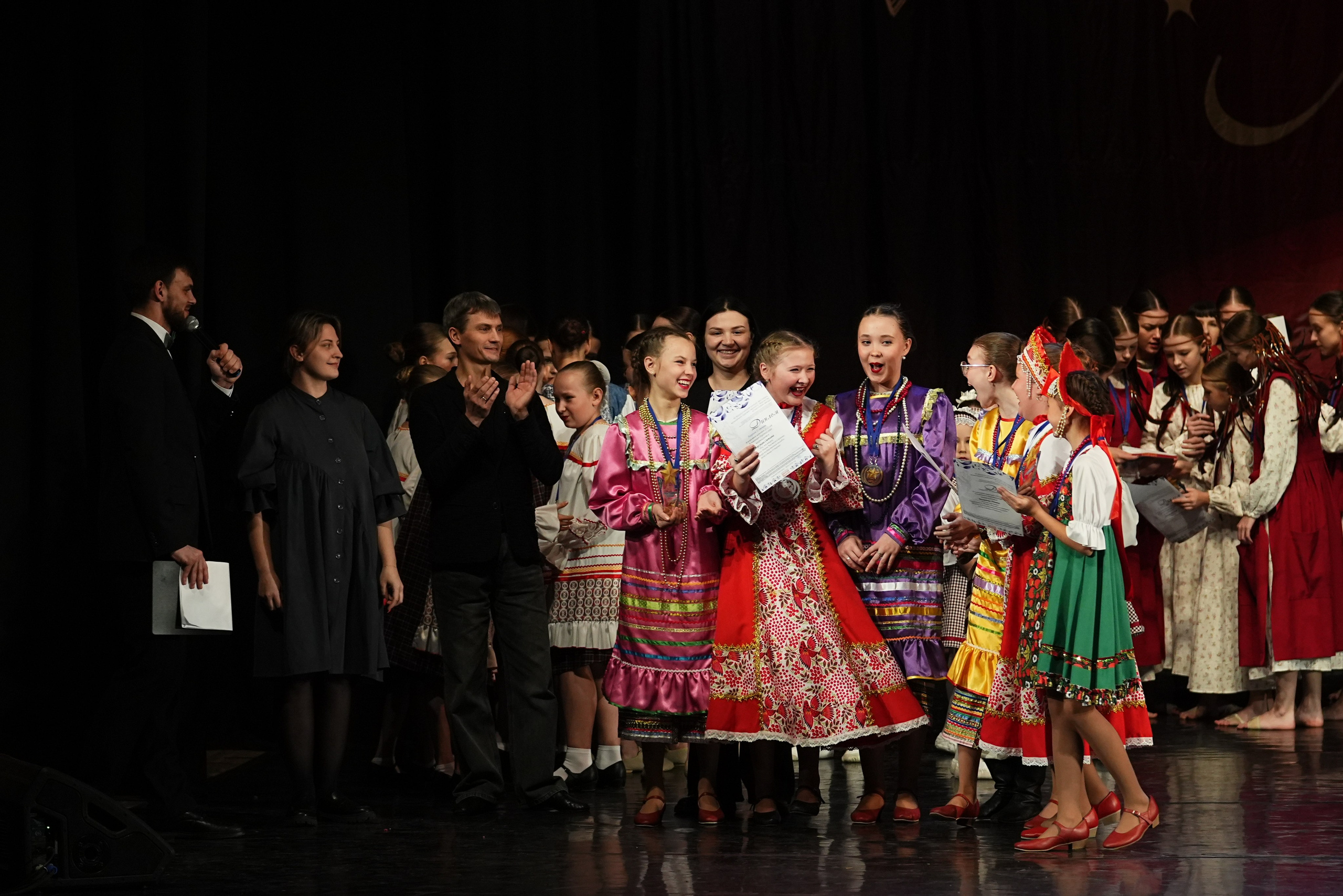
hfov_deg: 12.2
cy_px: 448
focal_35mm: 168
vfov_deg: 8.2
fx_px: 6267
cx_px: 672
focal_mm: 112
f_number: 2.8
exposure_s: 1/400
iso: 2000
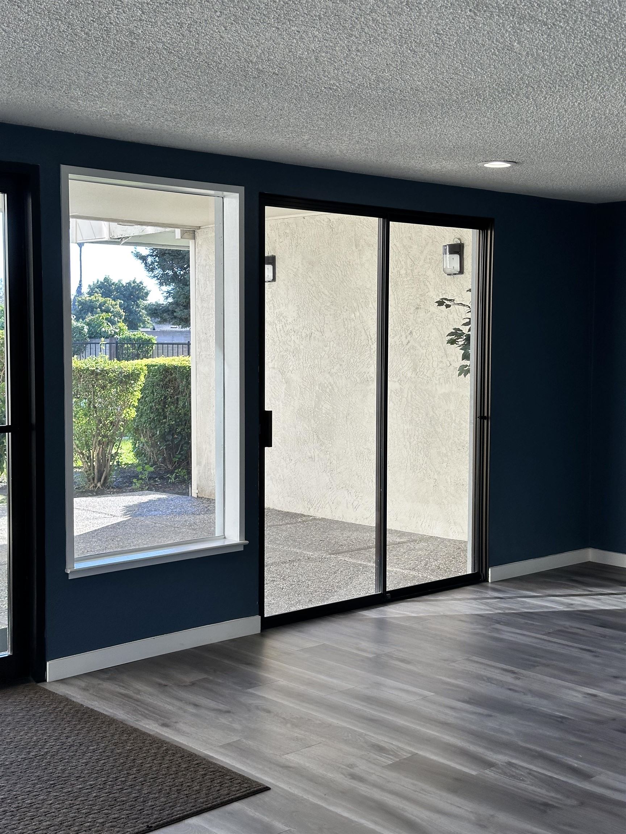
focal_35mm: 48
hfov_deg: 30.3
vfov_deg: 39.7
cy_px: 417
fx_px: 1157
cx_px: 313
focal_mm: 6.86
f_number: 1.78
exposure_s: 1/404
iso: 64
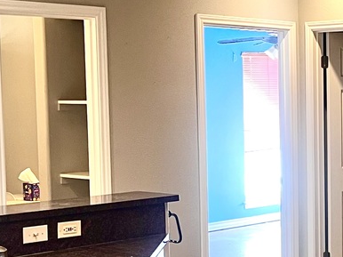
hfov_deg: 19.3
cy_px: 164
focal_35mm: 97
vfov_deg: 15.2
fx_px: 961
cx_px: 391
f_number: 1.5
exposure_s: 1/60
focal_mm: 5.7
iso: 125
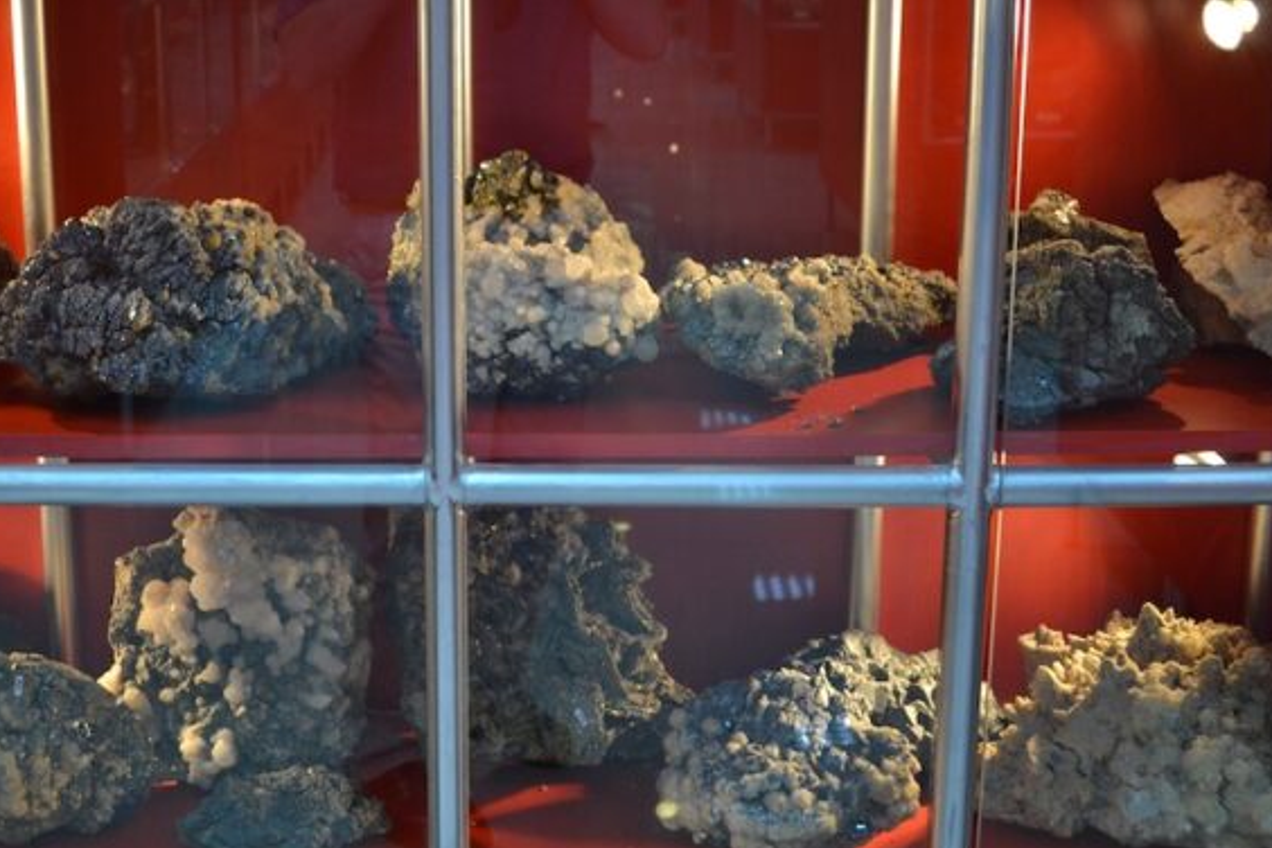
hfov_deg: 39.8
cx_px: 422
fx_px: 1731
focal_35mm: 49
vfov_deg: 27.2
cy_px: 227
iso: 400
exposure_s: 1/50
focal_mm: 18
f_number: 3.5
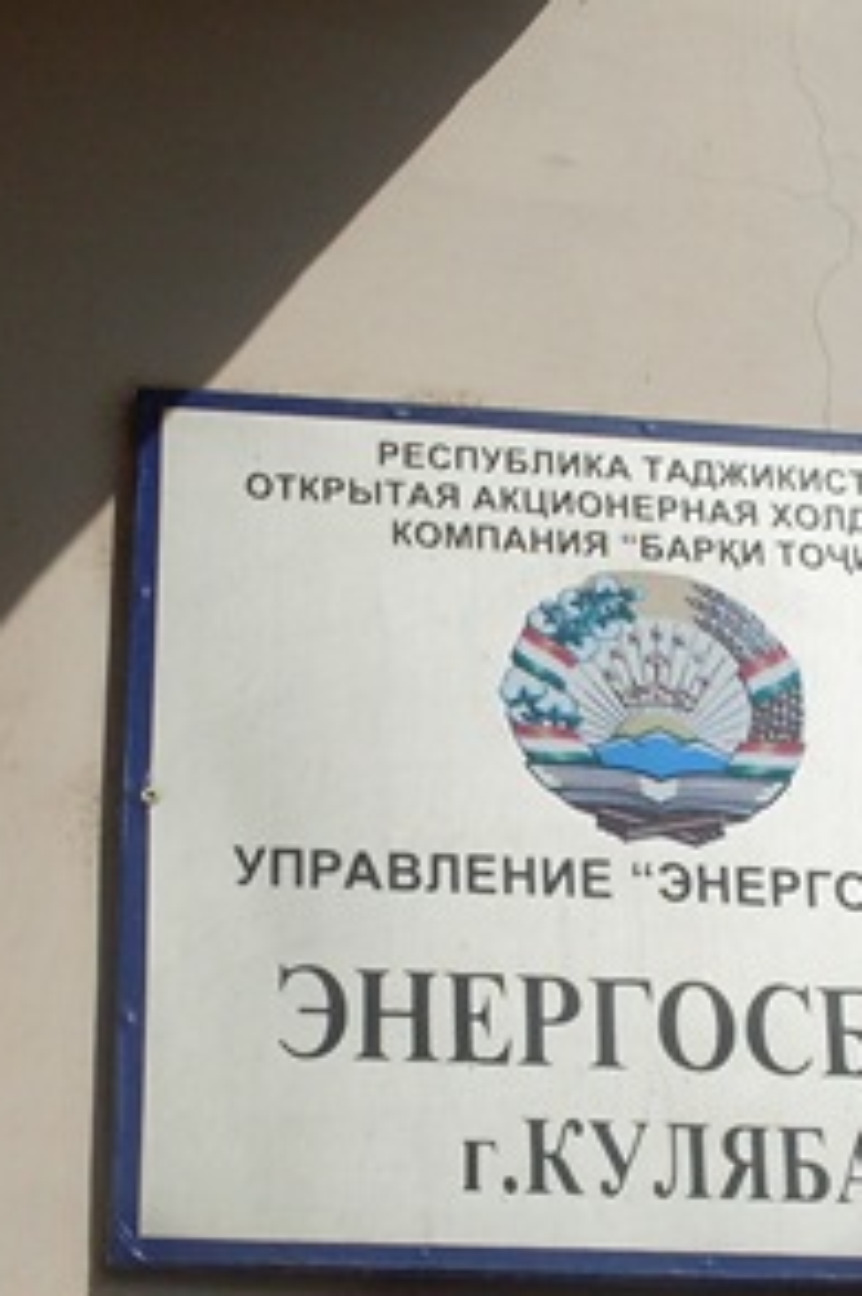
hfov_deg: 16.8
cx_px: 570
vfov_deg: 25.0
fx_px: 2912
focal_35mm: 81
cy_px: 818
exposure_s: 1/750
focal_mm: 6.3
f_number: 8.4
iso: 80
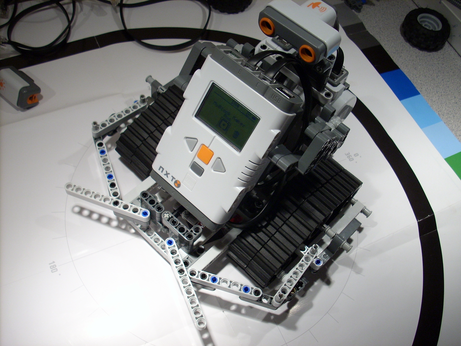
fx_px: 493
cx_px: 230
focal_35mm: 37
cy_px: 173
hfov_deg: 50.1
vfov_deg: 38.7
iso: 118
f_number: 2.8
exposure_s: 1/30
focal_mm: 6.2
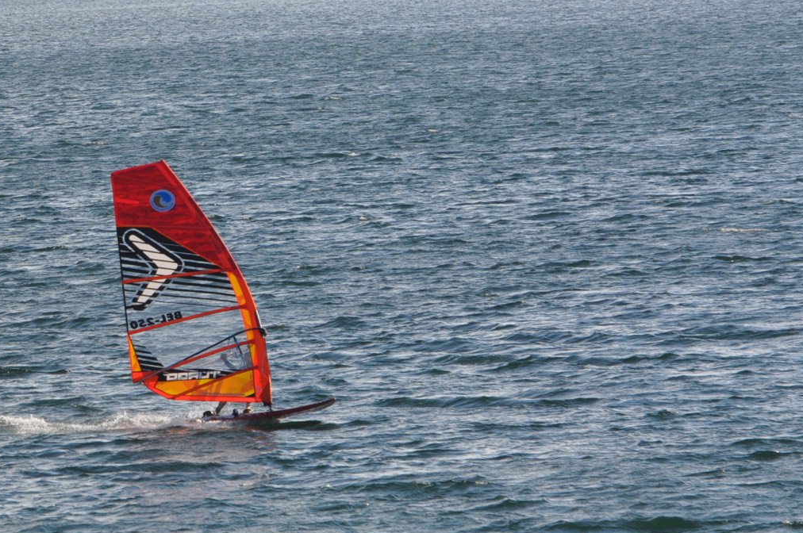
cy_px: 132
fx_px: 9579
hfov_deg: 4.8
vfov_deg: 3.2
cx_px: 37
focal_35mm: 430
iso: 200
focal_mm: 145
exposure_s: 1/1000
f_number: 8
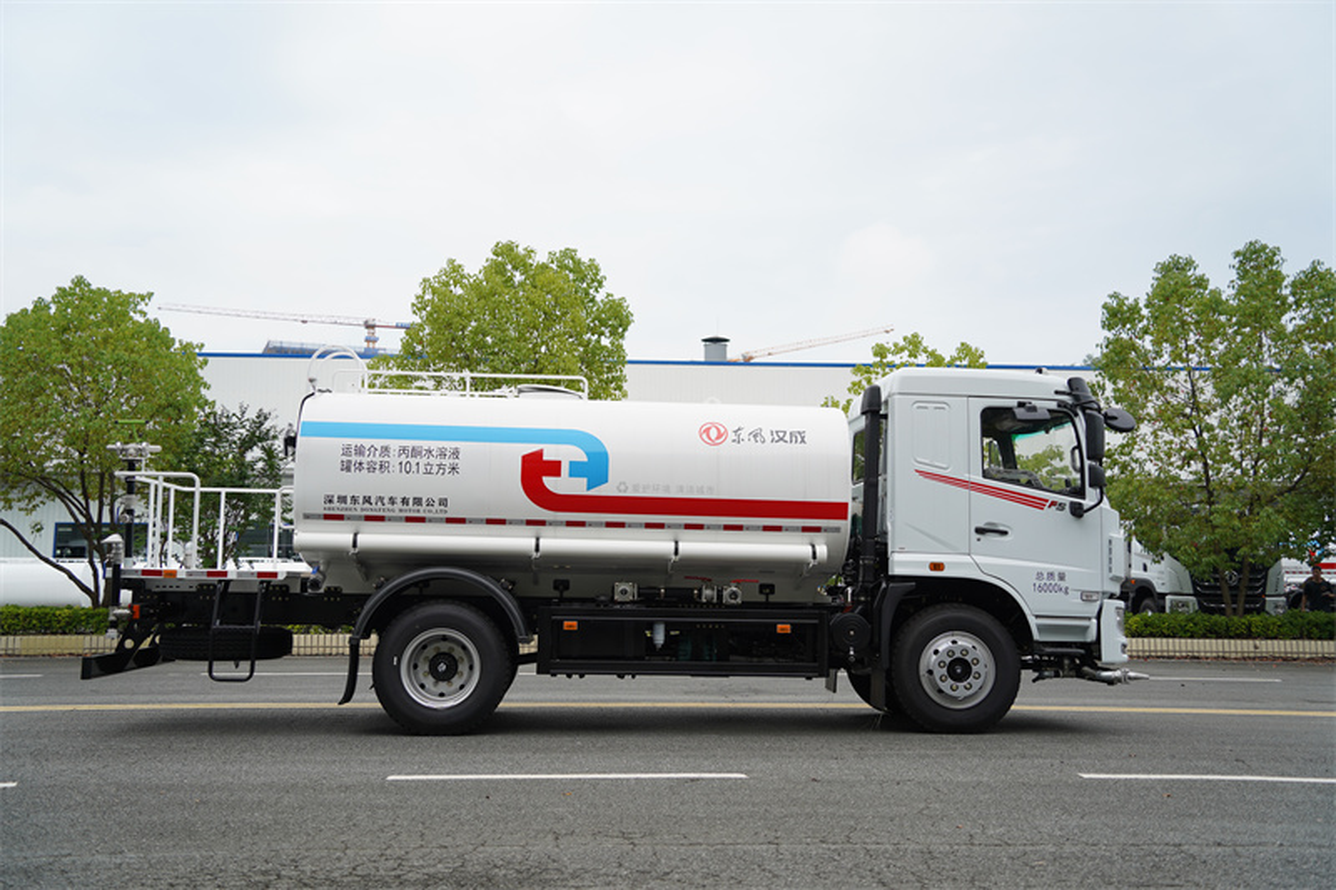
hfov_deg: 49.6
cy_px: 445
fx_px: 1447
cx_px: 668
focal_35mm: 39
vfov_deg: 34.2
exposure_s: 1/640
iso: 100
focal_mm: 39
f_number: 3.2
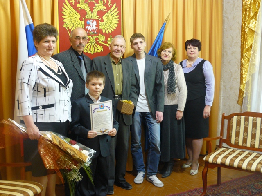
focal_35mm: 41
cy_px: 98
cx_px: 131
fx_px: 310
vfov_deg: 35.1
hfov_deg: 45.8
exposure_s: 1/10
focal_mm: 6.8
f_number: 2.8
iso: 200
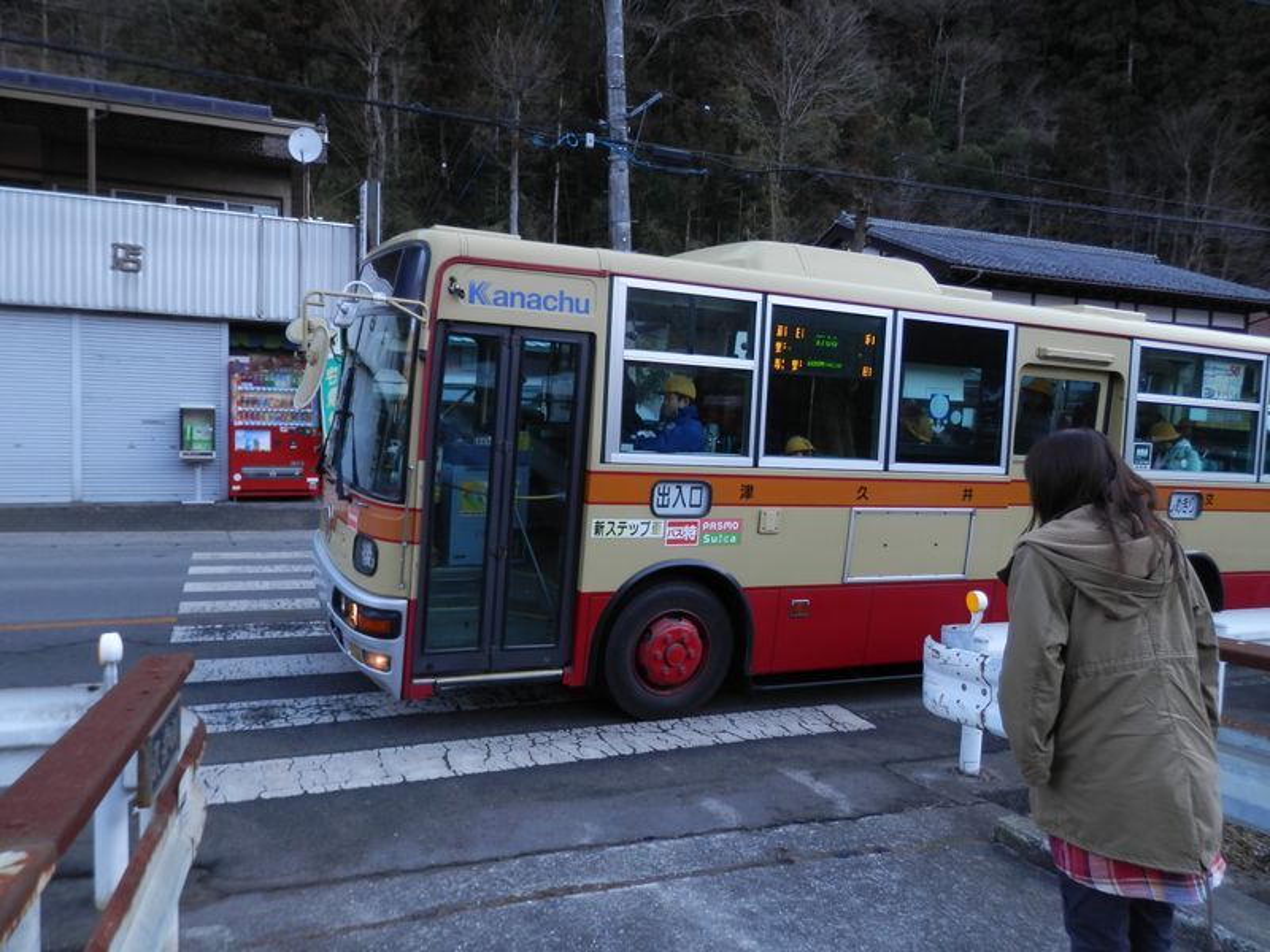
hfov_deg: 69.4
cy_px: 476
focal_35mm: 25
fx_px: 917
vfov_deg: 54.9
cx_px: 635
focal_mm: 4.5
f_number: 3
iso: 80
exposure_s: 1/100
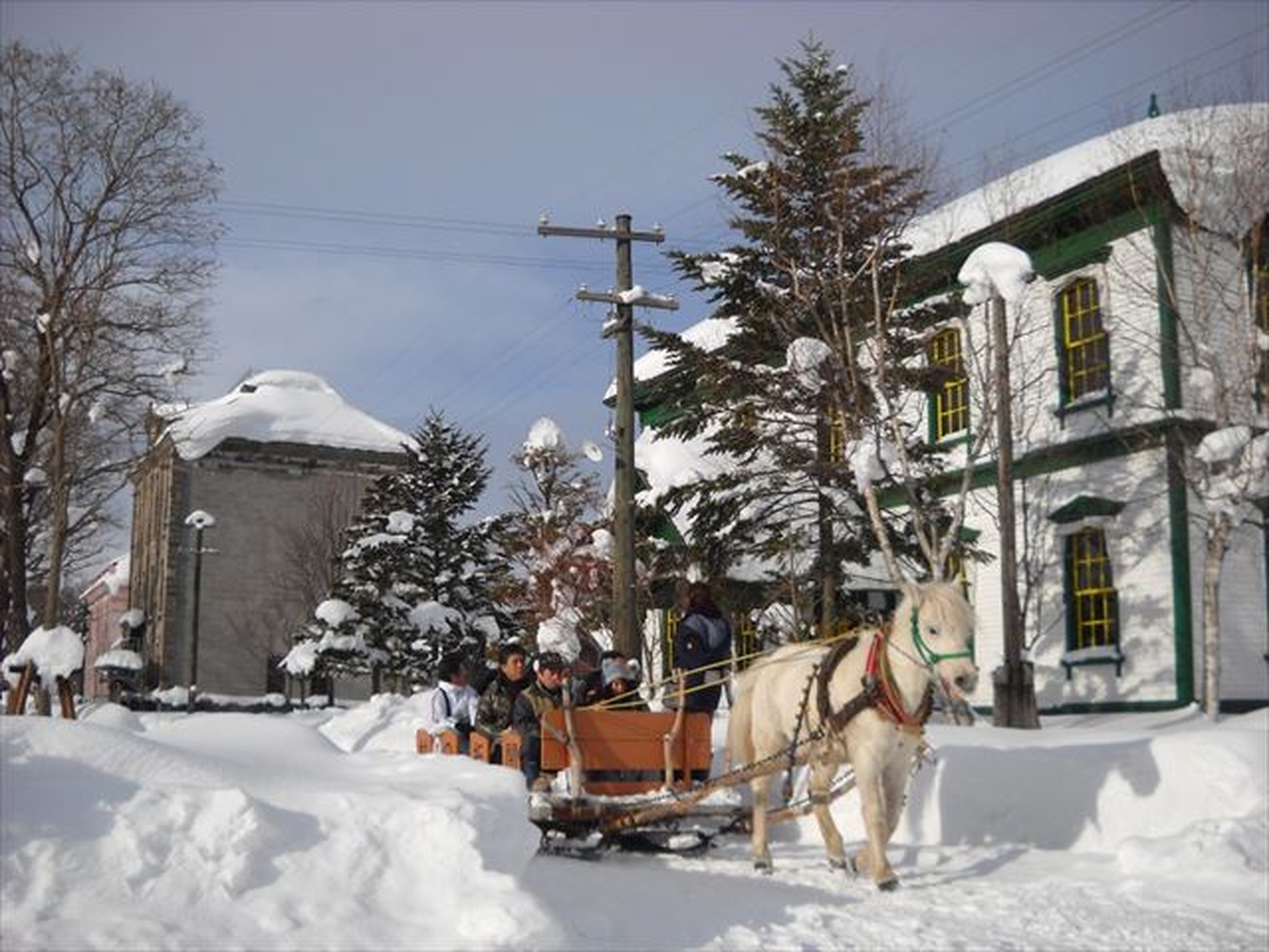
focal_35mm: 41
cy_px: 476
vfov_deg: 35.1
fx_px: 1503
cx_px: 634
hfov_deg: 45.8
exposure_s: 1/544
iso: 64
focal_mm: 6.72
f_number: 5.5
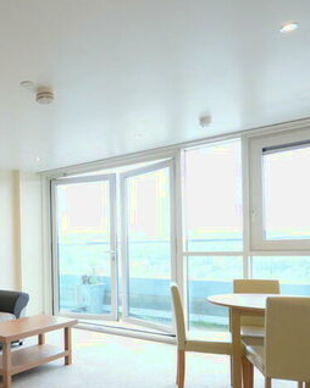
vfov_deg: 56.4
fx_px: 356
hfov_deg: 42.7
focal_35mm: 31
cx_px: 26
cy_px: 248
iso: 1600
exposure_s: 1/125
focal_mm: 10
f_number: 5.6
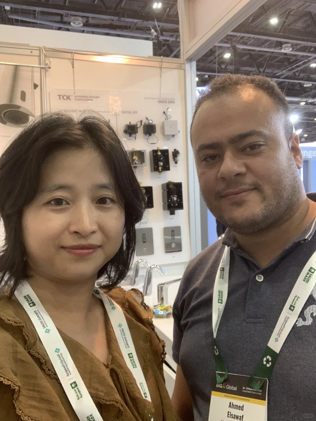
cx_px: 158
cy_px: 210
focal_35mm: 32
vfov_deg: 56.8
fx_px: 389
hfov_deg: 44.2
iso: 200
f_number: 2.2
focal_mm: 2.87
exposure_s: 1/33
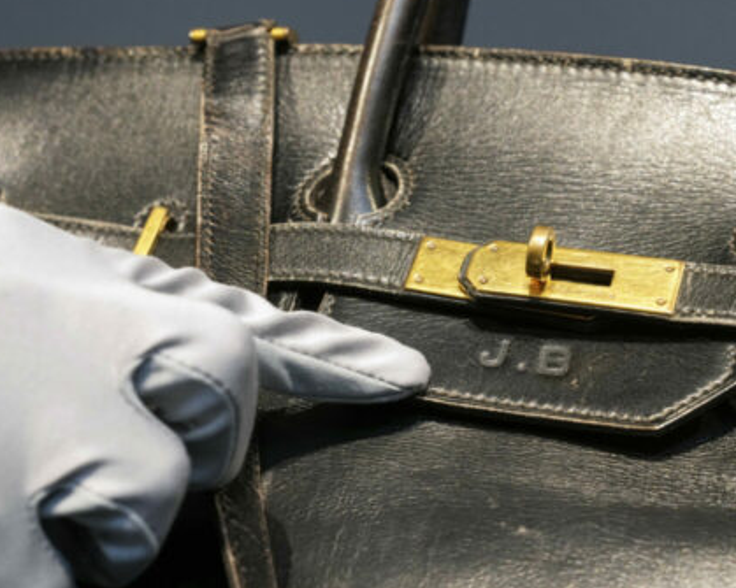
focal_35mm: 94
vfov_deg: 16.4
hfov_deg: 20.4
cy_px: 325
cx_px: 392
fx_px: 2047
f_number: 9
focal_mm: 70
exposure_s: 1/80
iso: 2000
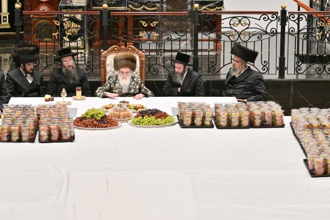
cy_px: 77
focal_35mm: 126
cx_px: 156
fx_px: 1155
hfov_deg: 16.3
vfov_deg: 10.9
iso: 400
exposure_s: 1/640
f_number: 2.8
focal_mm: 85
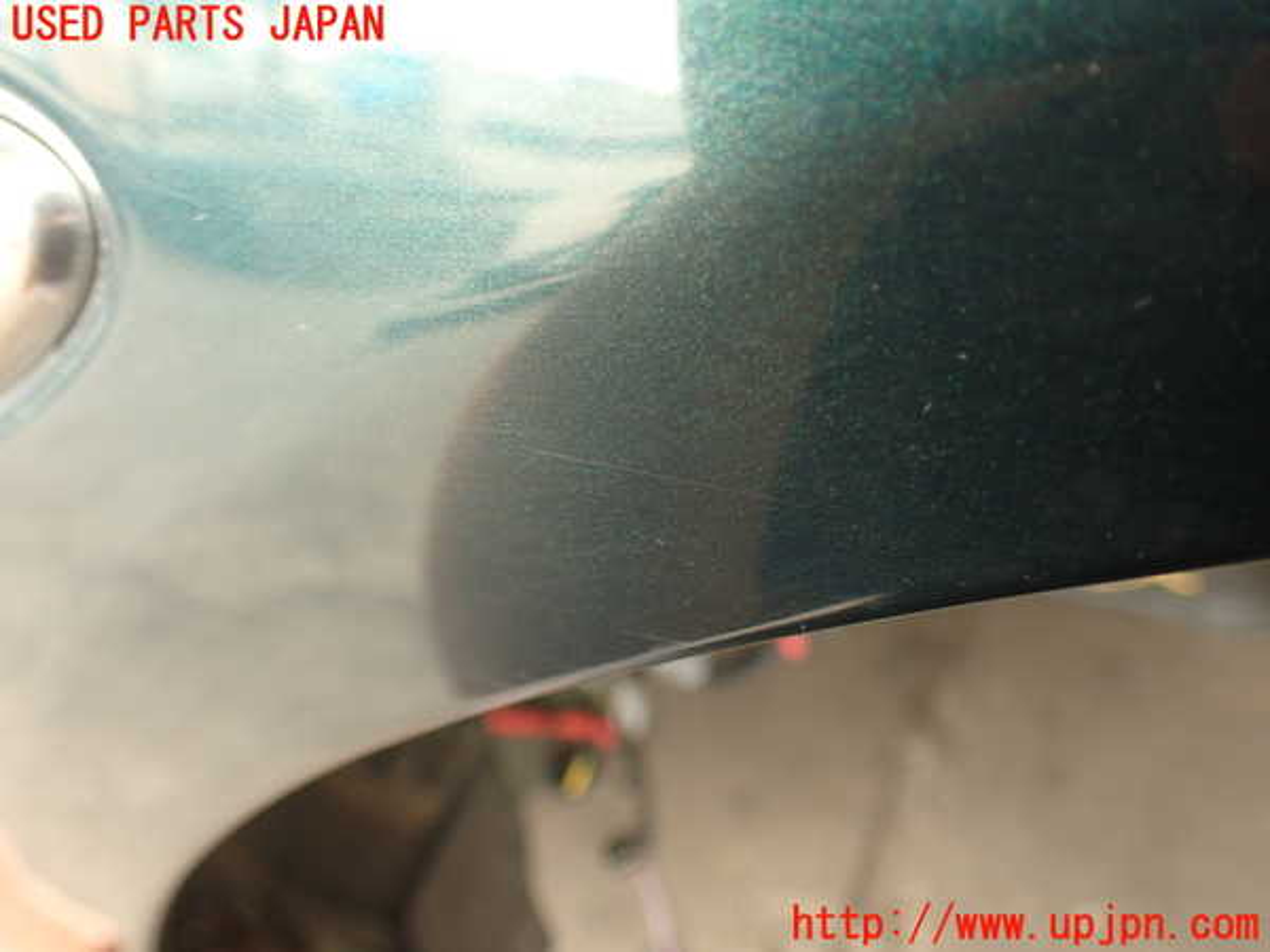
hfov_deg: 56.8
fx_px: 1174
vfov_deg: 44.2
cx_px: 635
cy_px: 476
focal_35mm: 32
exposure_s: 1/60
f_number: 2.4
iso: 200
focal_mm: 5.79
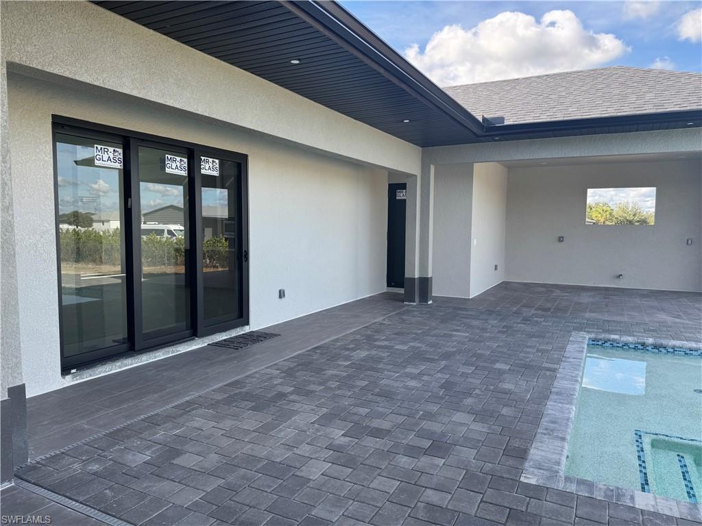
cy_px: 263
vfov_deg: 56.8
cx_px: 351
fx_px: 487
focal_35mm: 24
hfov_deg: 71.6
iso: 80
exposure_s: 1/773
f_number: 1.78
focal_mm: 6.76
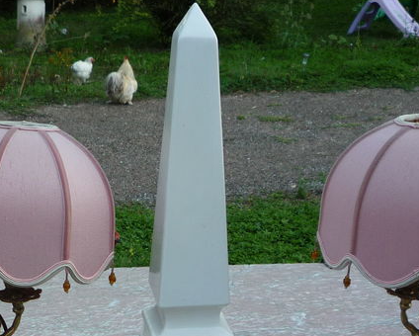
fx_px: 856
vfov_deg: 21.2
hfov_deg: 27.2
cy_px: 358
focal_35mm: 69
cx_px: 113
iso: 100
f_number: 3.3
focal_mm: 5.2
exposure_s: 1/80
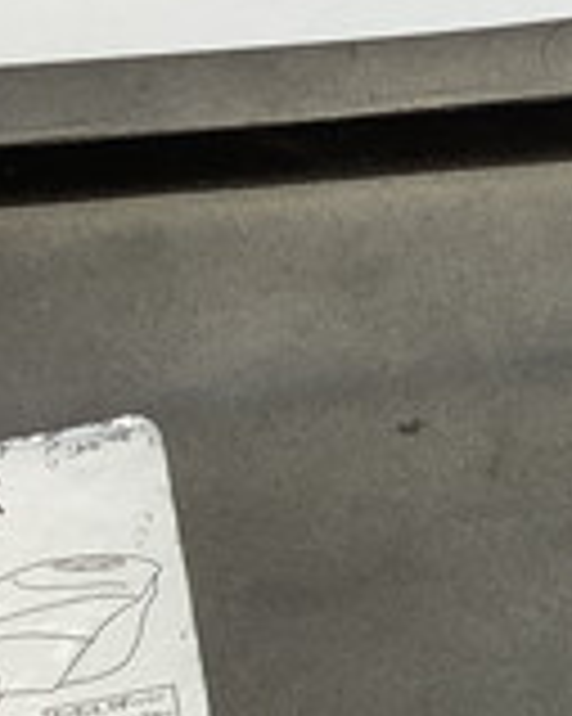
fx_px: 2415
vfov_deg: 16.6
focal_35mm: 114
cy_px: 657
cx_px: 829
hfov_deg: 12.9
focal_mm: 3.3
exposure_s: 1/120
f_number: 2.4
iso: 64
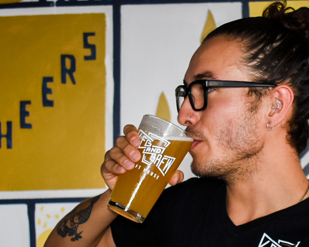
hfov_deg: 19.0
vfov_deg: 15.3
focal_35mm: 100
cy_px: 172
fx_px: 916
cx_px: 243
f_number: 4.2
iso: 800
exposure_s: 1/160
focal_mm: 29
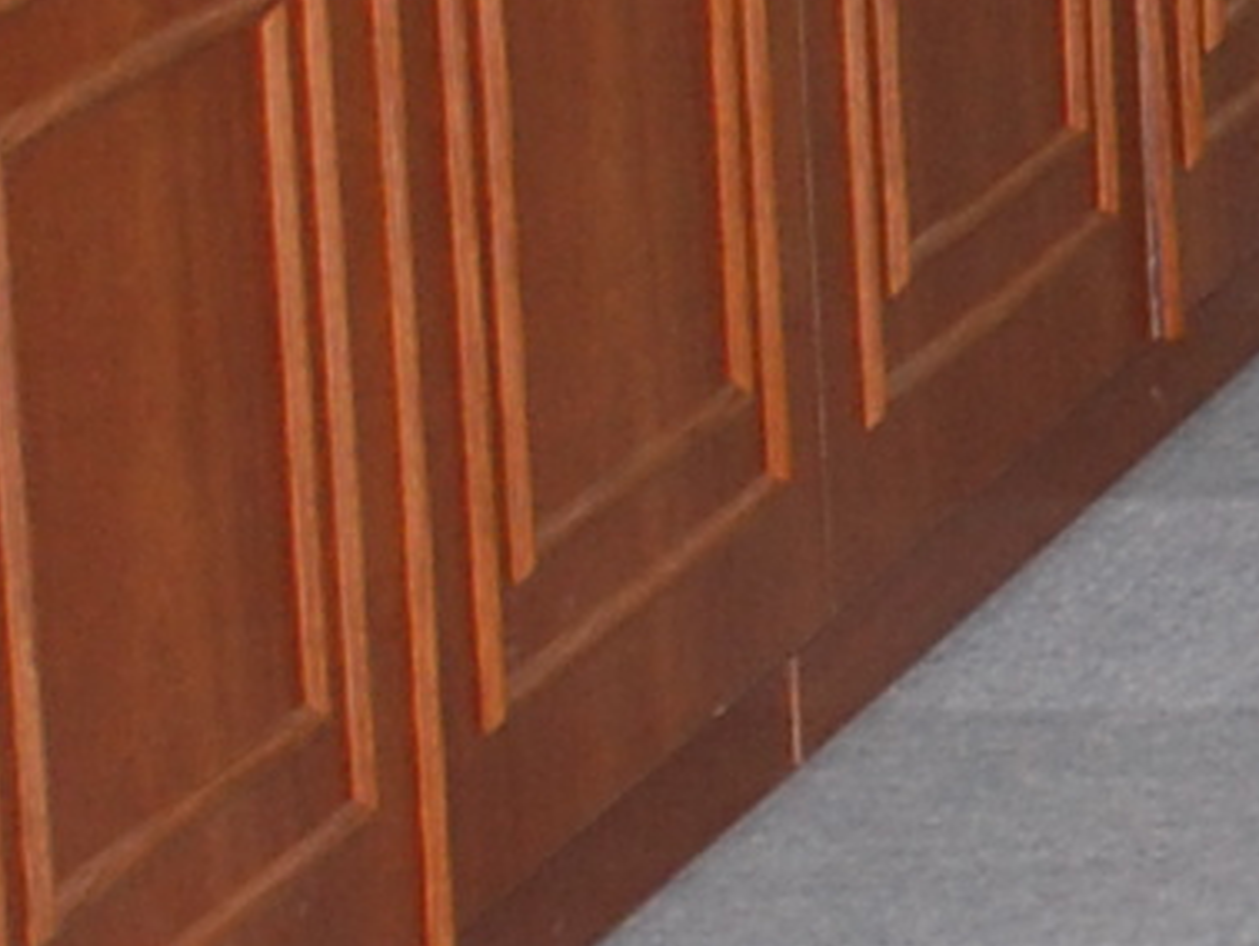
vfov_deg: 4.6
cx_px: 4380
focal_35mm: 321
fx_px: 11682
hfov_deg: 5.6
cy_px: -213
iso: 400
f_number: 5.6
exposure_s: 1/60
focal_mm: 28
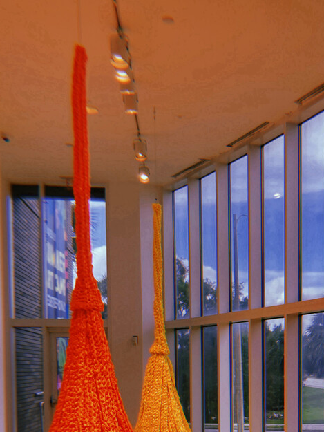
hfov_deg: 23.0
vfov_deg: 29.3
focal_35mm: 62
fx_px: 773
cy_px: 423
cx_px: 299
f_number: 1.8
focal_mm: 3.99
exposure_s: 1/60
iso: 40
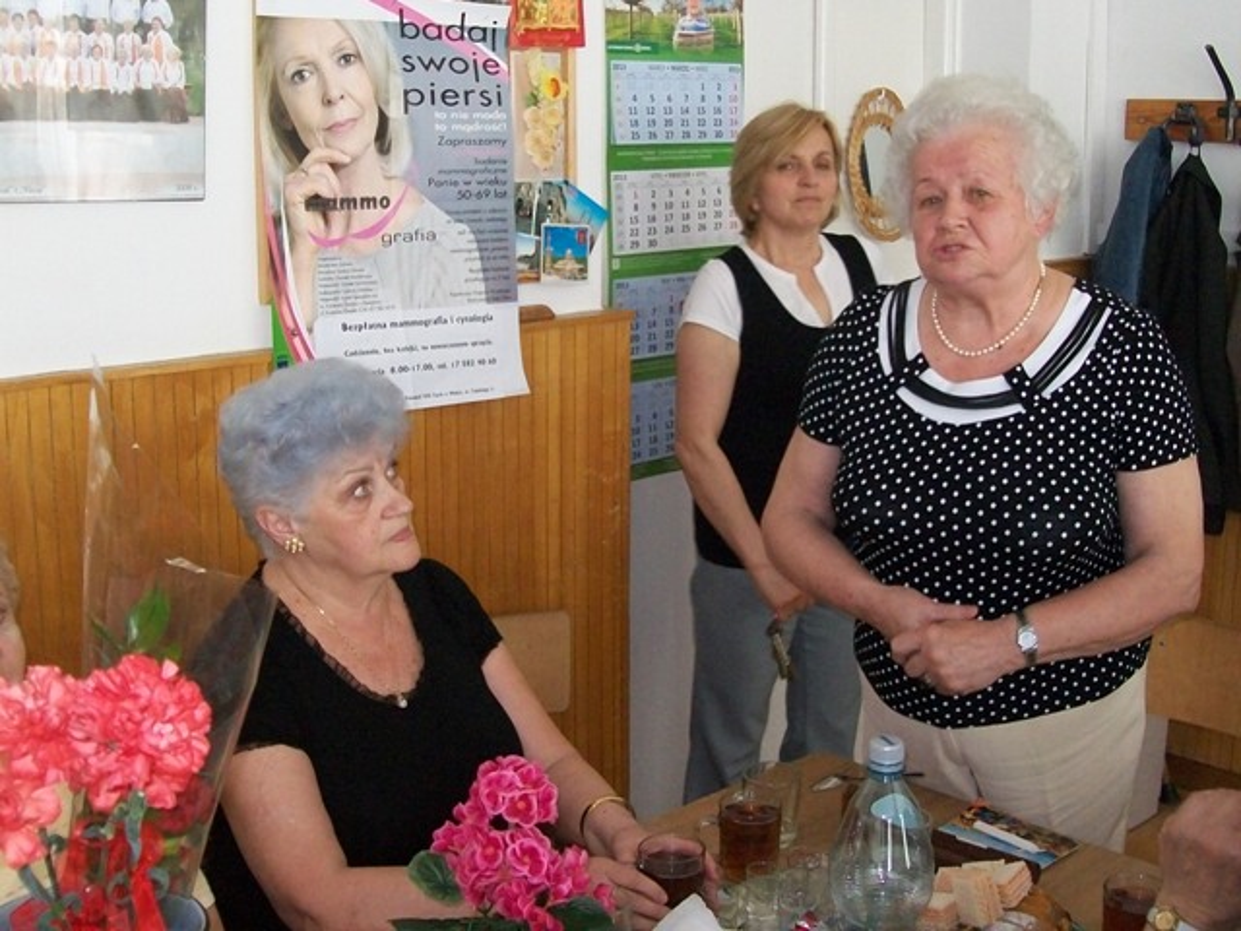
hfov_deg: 51.4
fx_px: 1291
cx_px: 620
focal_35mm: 36
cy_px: 466
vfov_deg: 39.7
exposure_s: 1/30
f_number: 2.7
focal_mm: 6
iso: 200
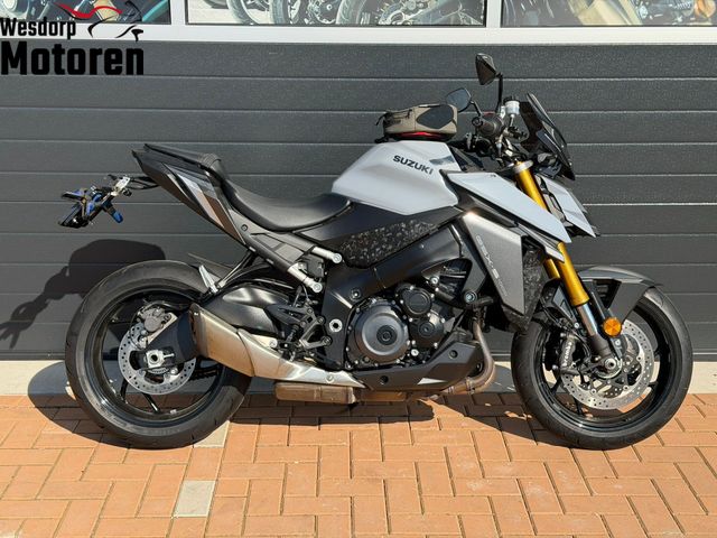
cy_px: 269
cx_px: 358
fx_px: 994
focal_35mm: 48
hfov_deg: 39.7
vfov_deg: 30.3
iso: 80
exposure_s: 1/3378
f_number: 1.78
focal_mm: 6.76
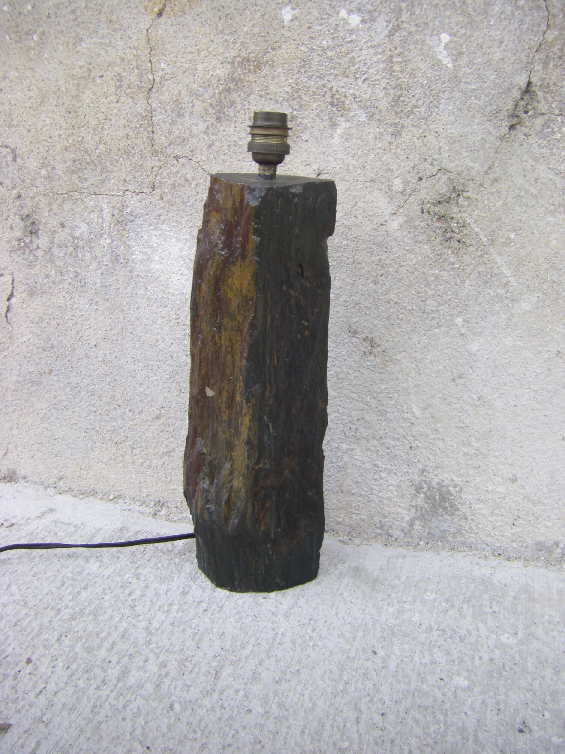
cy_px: 377
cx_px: 282
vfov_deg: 49.0
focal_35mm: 38
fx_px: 827
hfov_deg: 37.7
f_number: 3.5
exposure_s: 1/60
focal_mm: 6.3
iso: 64
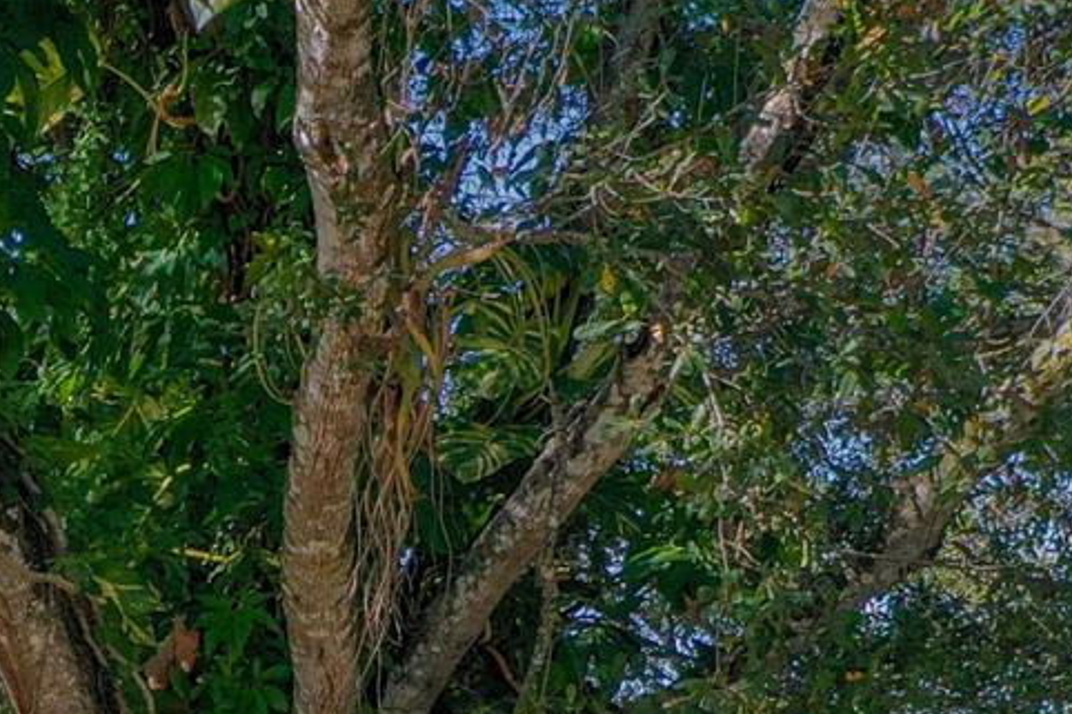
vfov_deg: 10.7
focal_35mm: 119
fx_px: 3542
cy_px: 1318
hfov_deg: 15.7
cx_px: -587
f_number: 5
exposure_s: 1/200
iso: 100
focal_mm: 10.26
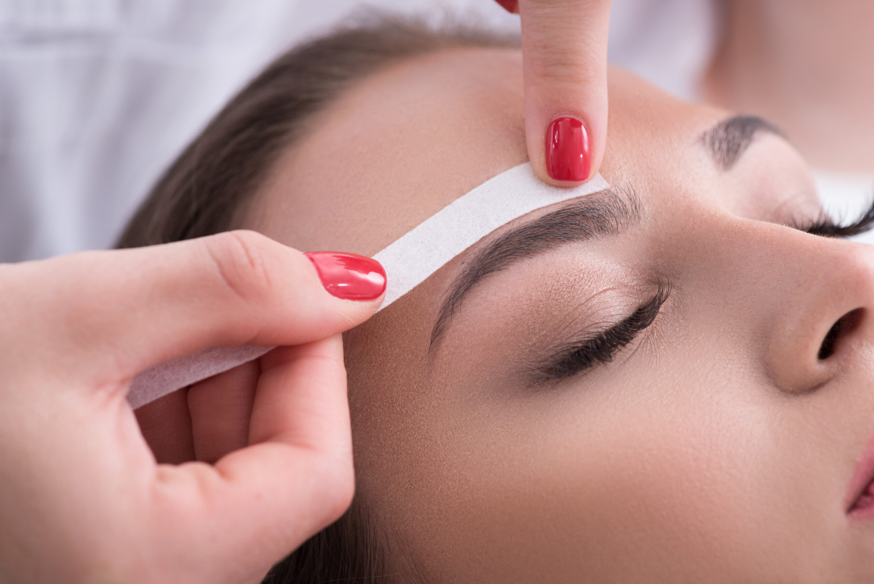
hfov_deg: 19.4
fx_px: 2550
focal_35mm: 105
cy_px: 292
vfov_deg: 13.1
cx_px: 437
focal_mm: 105
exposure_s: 1/160
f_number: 7.1
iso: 200
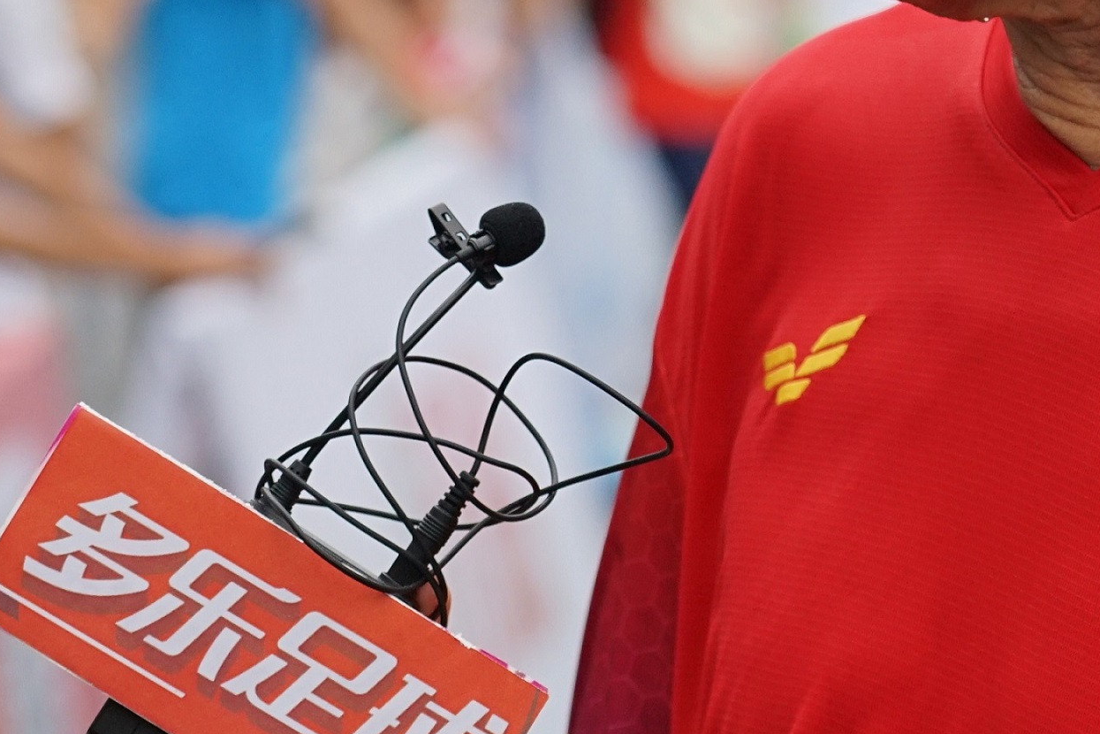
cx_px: 971
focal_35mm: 347
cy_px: 74
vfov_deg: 4.0
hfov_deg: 5.9
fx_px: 10602
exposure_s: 1/1000
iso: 500
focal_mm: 108
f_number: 5
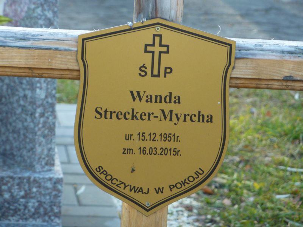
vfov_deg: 7.1
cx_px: 152
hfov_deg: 9.4
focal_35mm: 210
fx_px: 1838
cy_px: 114
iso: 125
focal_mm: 34.4
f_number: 4.6
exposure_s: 1/80
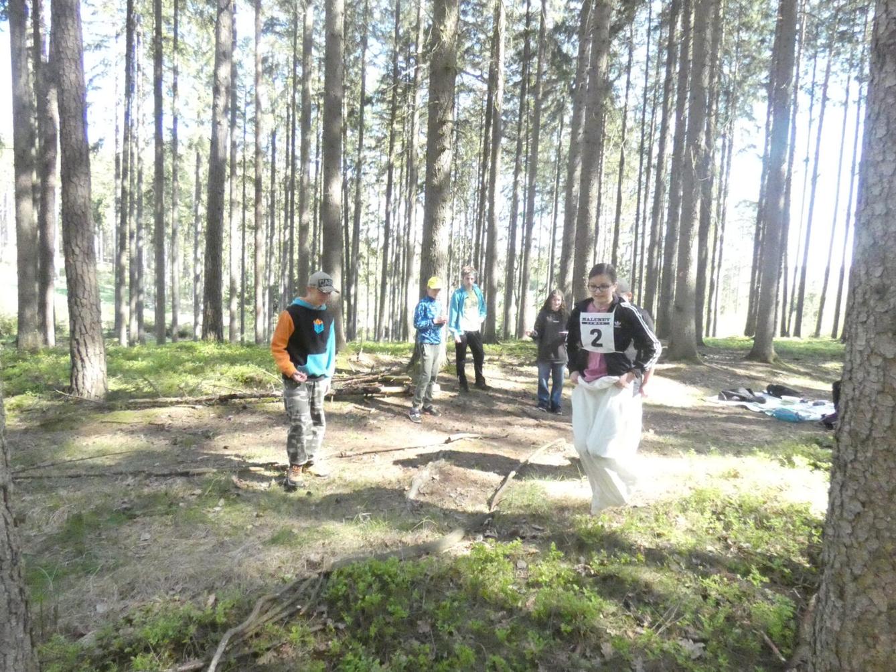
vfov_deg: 66.0
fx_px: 518
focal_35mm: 20
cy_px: 336
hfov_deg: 81.7
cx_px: 448
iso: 3200
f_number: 2.8
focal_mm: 3.6
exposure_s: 1/2000
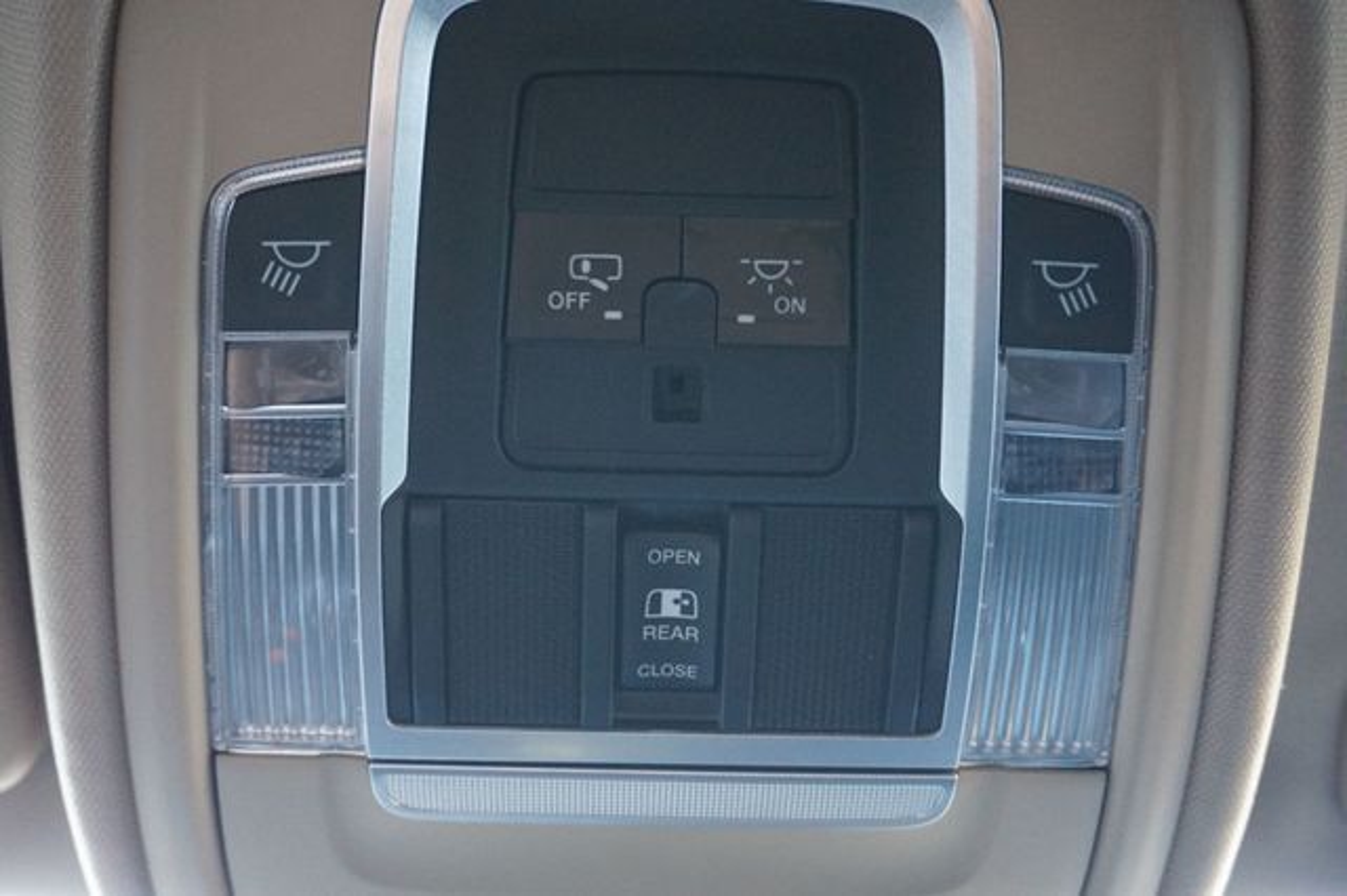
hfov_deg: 51.3
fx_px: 1402
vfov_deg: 35.5
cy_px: 448
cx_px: 674
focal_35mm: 38
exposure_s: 1/60
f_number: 4.5
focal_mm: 25
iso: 2500
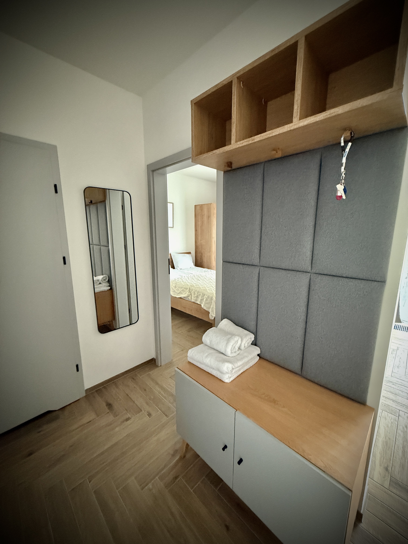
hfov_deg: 85.7
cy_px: 272
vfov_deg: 102.1
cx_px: 204
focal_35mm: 14
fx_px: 220
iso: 800
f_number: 2.2
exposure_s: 1/60
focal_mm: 2.22
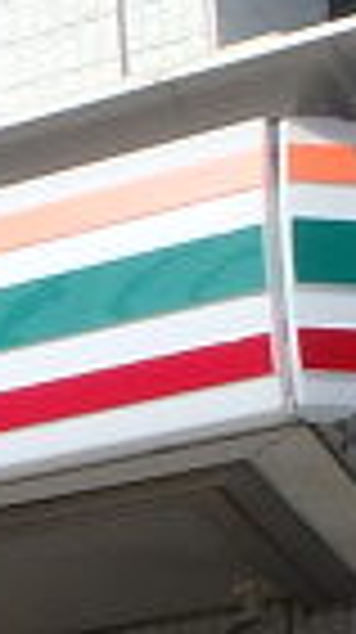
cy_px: 1196
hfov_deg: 6.0
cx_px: -1235
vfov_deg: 12.5
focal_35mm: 155
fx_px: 2609
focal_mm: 3.7
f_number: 6
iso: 125
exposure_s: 1/640
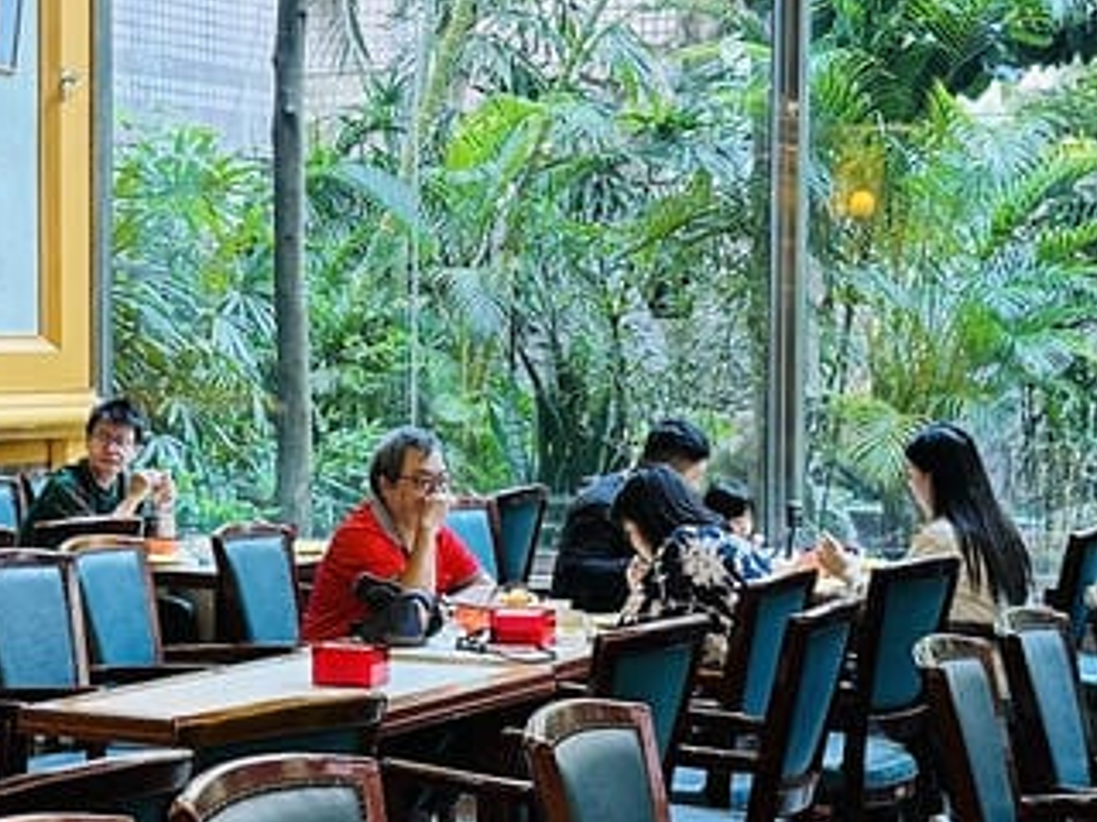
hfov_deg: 21.6
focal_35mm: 90
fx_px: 2852
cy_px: 425
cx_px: 254
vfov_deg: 16.4
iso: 125
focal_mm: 6.86
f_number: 1.78
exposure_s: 1/60
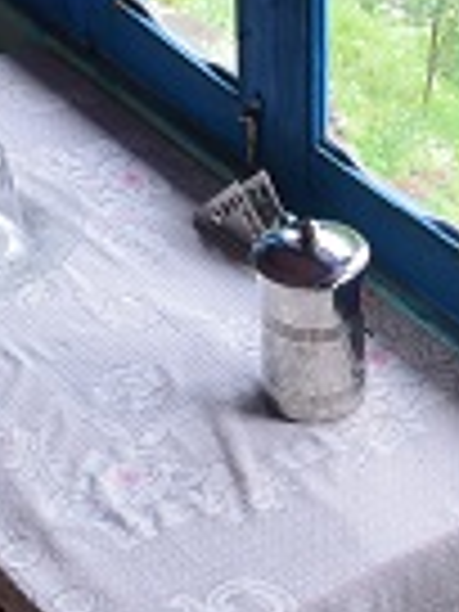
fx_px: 2015
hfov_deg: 12.5
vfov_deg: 17.2
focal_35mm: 114
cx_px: 644
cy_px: 407
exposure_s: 1/30
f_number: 9
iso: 400
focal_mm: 18
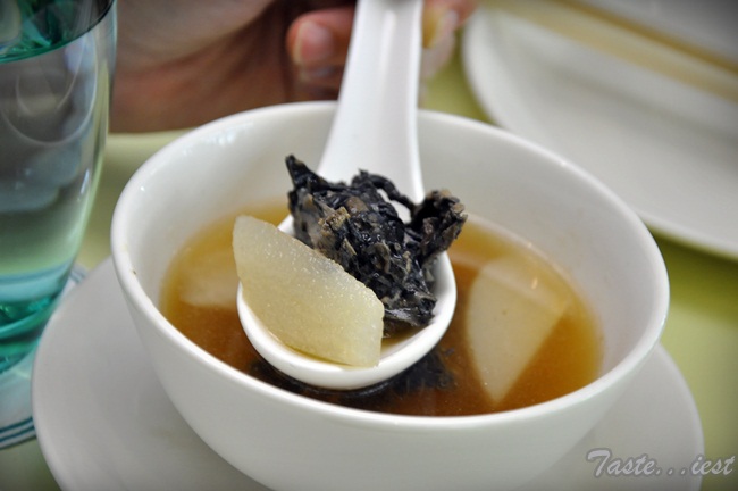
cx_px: 369
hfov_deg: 16.1
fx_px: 2611
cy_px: 246
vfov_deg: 10.7
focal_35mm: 128
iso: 800
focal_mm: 85
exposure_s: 1/60
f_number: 5.6
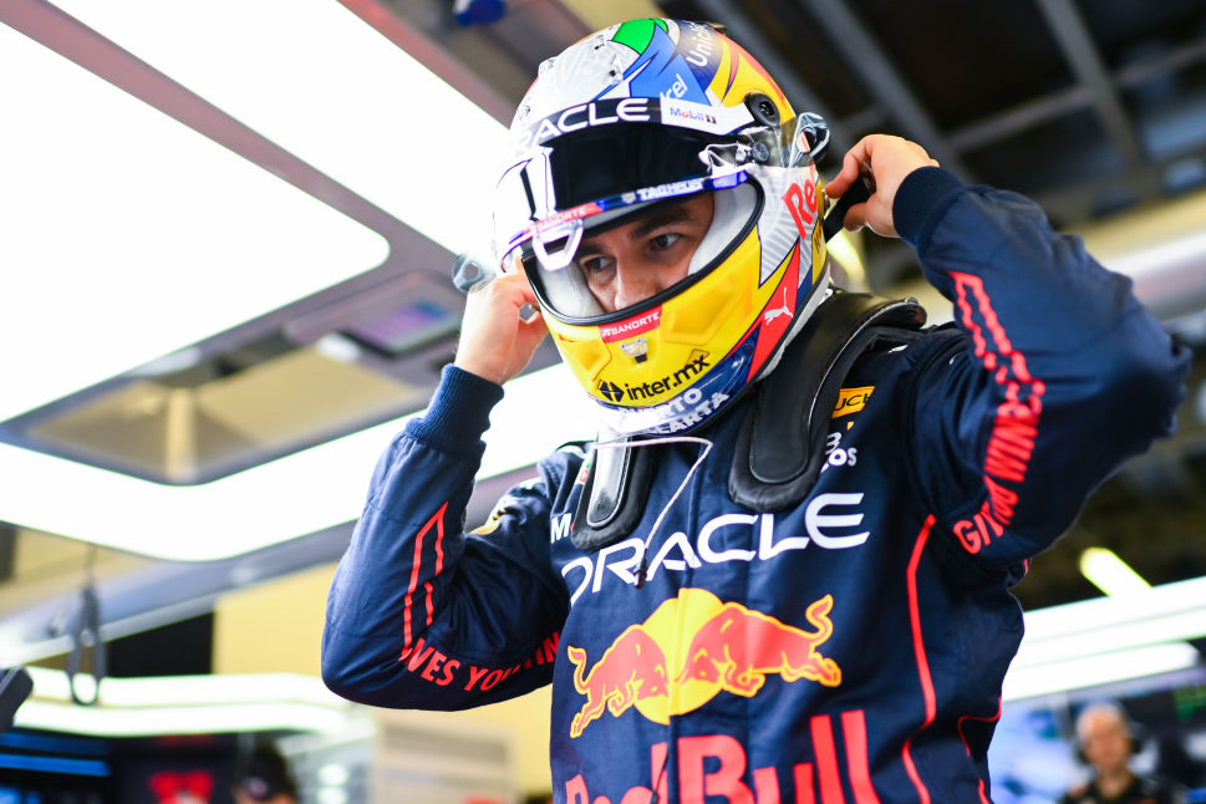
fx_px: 1239
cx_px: 627
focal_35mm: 37
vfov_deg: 35.9
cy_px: 409
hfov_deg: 51.9
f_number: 1.6
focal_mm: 35
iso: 640
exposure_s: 1/640
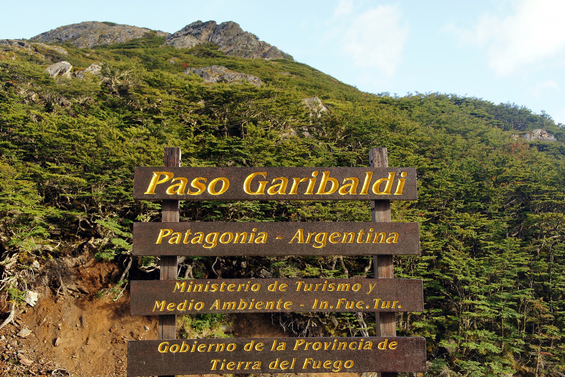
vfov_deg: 29.9
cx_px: 282
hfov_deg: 43.6
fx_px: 706
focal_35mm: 45
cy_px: 188
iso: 200
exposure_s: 1/80
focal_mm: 45
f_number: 8
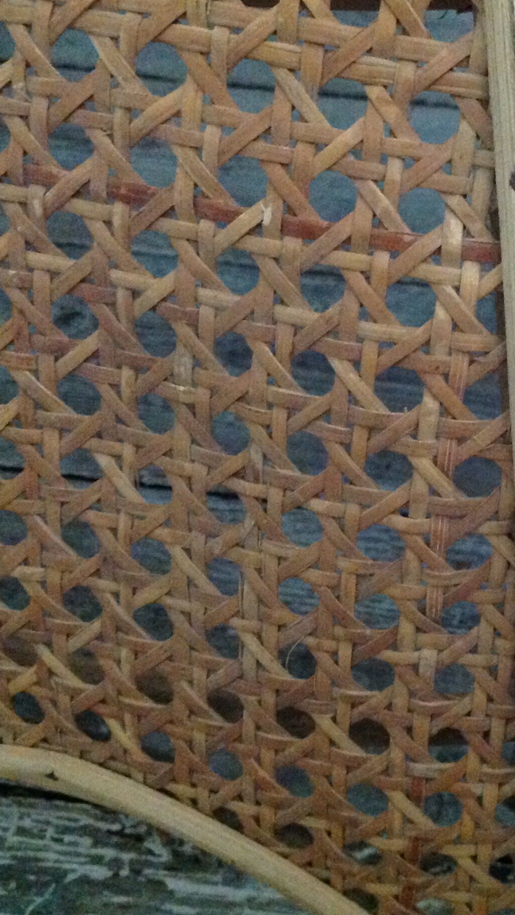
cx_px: 441
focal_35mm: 54
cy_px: 470
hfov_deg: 21.8
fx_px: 1311
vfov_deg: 38.5
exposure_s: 1/15
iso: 800
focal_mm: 4.28
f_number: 2.4
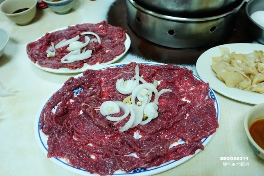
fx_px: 235
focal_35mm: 32
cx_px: 132
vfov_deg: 41.1
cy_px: 88
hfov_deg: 58.7
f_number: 2.5
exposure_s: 1/40
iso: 640
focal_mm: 11.56
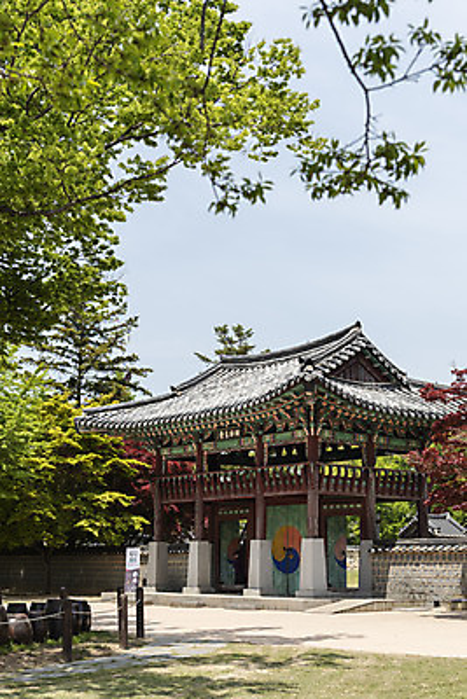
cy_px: 350
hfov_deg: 26.0
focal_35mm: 52
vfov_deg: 38.2
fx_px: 1011
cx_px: 234
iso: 100
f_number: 5.6
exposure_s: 1/500
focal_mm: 52
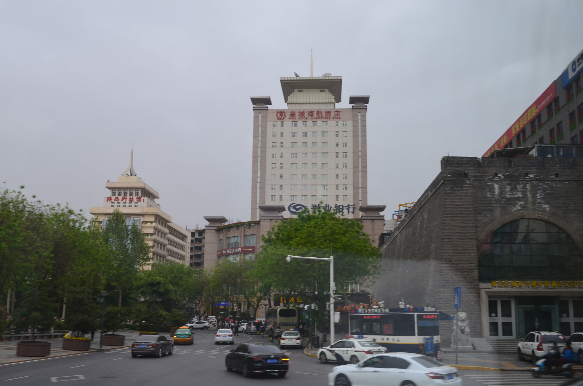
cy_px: 193
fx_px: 582
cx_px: 292
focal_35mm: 36
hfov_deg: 53.2
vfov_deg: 36.7
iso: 220
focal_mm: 24
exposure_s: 1/60
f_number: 10
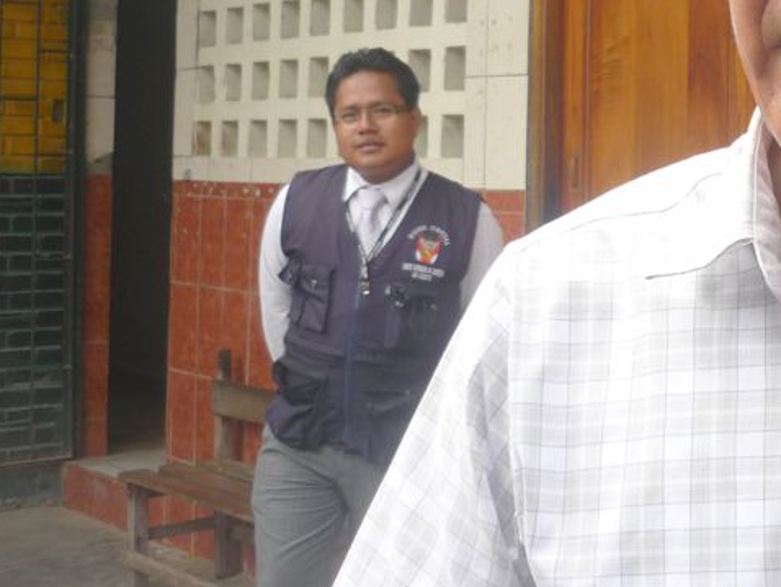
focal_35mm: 69
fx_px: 1558
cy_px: 100
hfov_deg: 26.4
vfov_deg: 21.0
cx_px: 809
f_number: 2.8
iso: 100
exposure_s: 1/250
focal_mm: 5.5
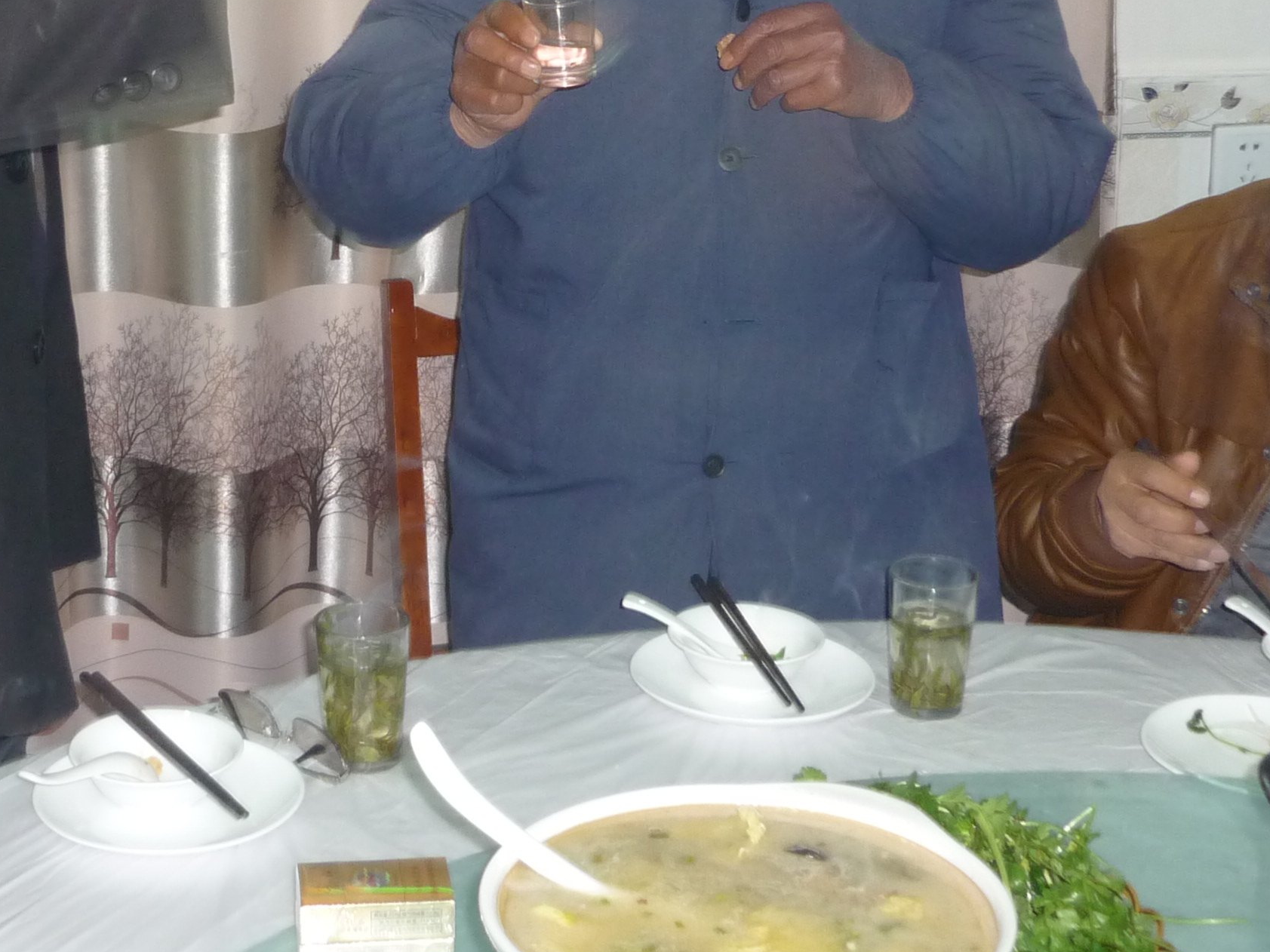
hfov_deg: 30.0
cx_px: 389
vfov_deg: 22.3
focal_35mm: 64
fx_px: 2348
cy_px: 60
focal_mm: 5.5
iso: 200
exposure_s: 1/8
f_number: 2.8
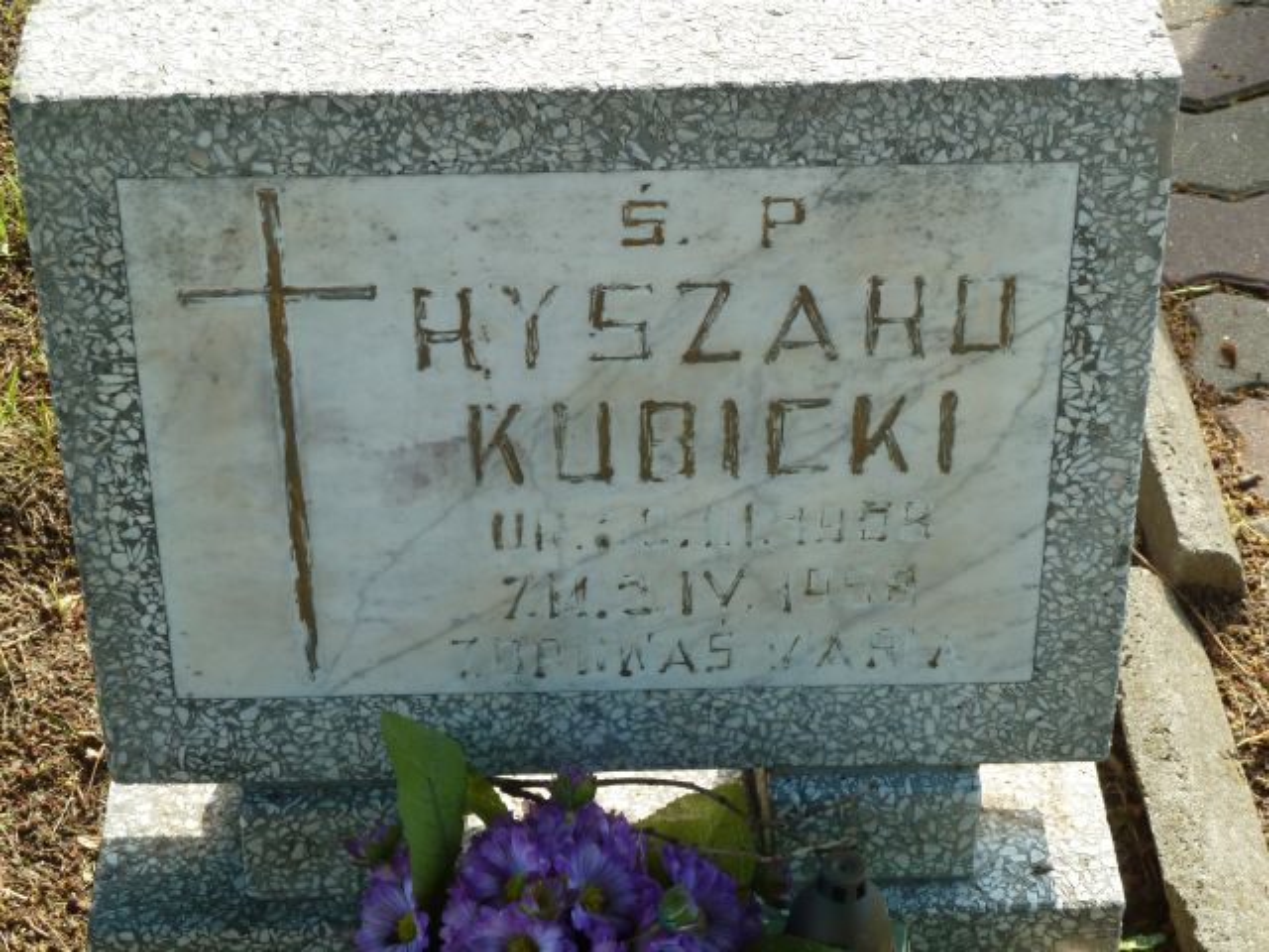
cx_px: 634
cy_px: 476
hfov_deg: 23.6
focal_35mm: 83
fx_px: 3043
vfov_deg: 17.8
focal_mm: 13.7
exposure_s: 1/125
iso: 160
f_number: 4.2
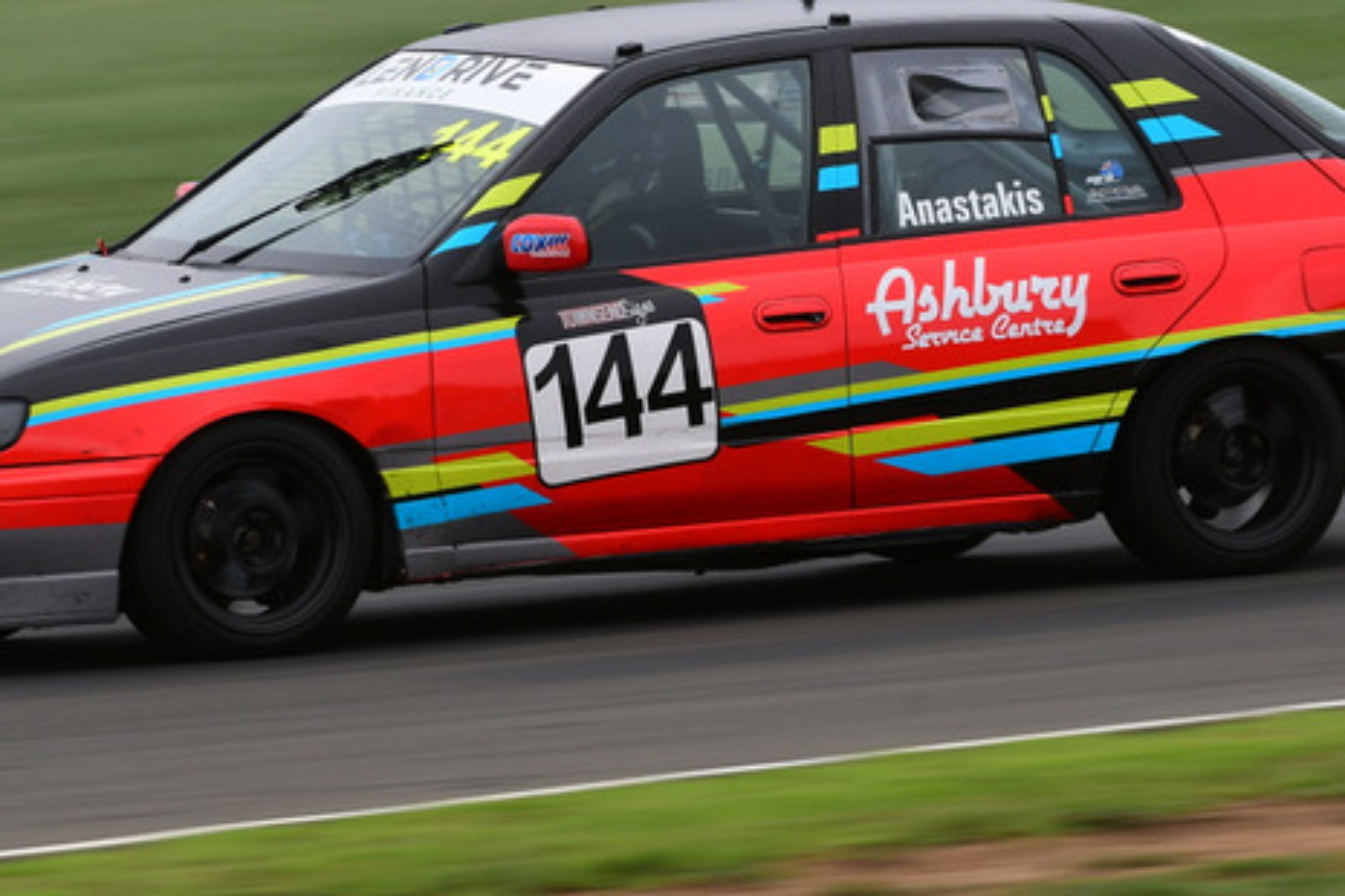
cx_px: 486
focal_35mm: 516
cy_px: 182
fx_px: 19277
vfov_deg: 2.7
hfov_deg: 4.0
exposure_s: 1/160
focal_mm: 200
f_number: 10
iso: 160
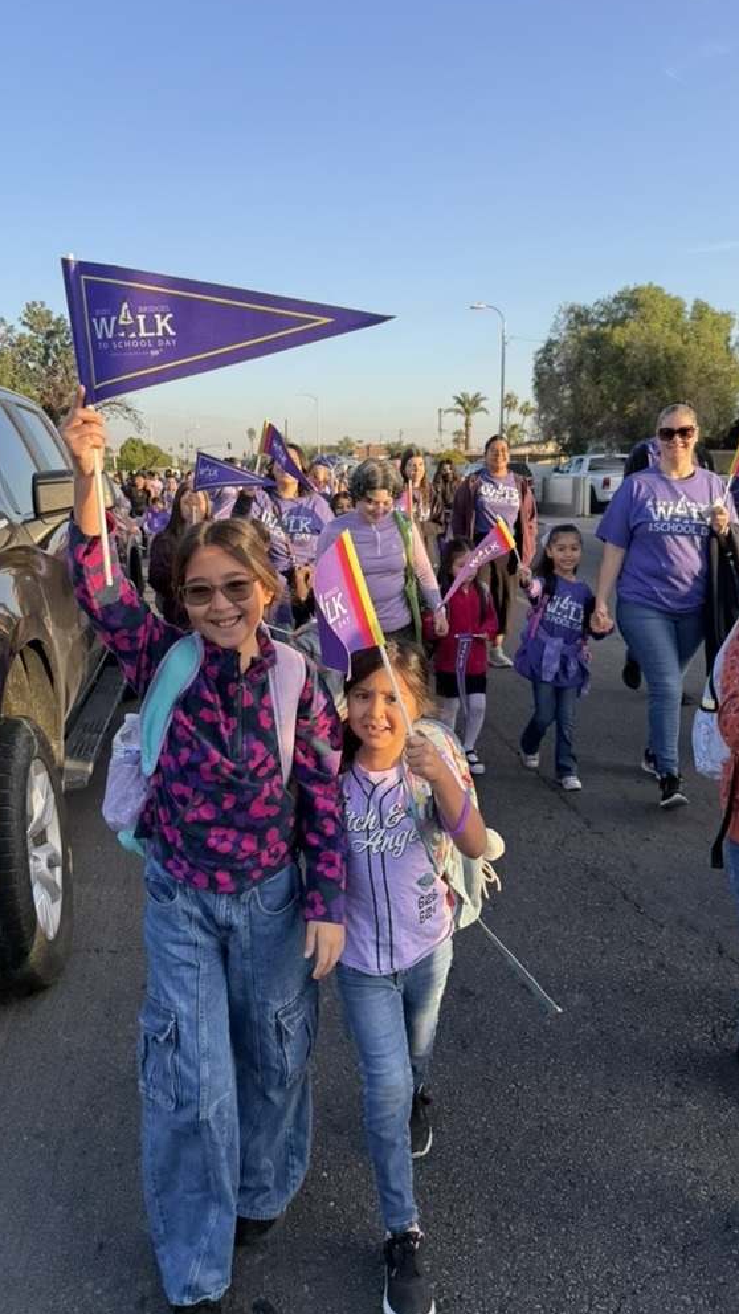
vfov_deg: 69.8
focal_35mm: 27
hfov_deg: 42.9
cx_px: 370
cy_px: 640
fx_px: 941
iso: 80
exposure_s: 1/931
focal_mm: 6.76
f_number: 1.78
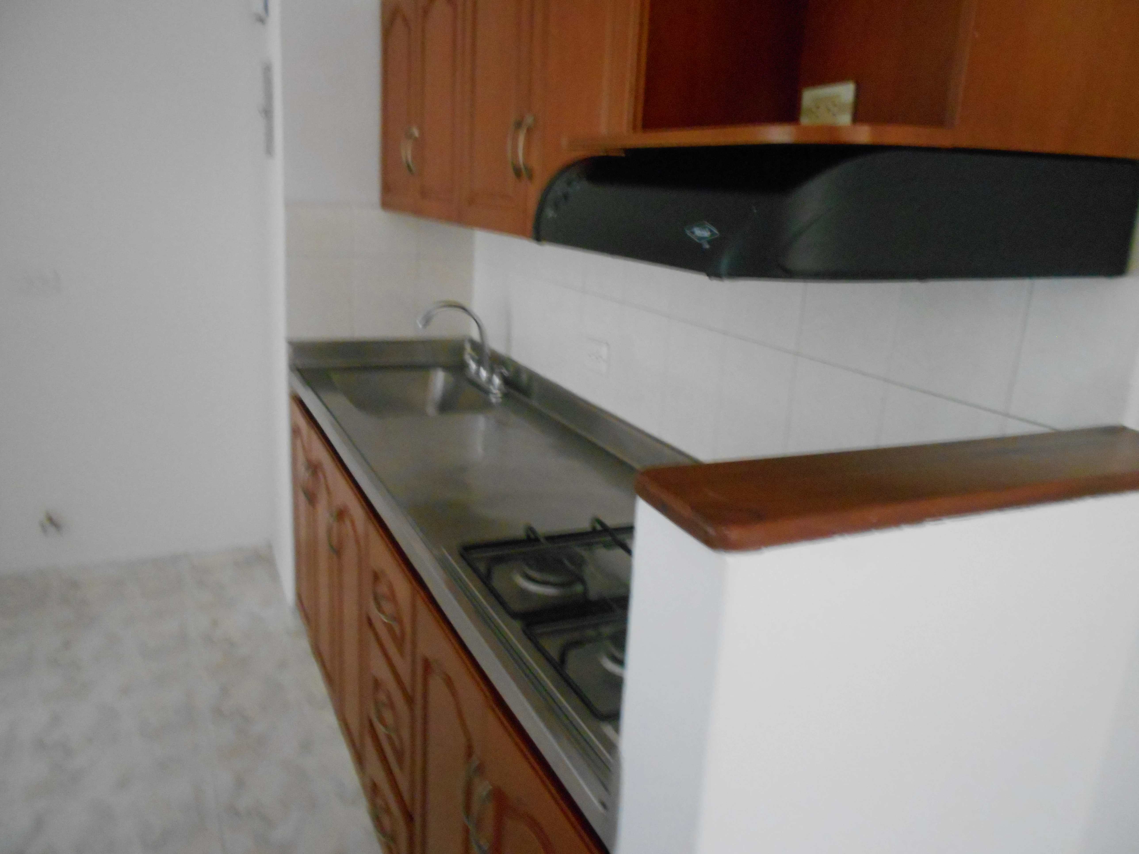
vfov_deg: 53.1
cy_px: 427
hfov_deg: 67.3
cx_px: 570
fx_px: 856
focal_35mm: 26
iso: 720
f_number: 3.2
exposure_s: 1/8
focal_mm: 4.6
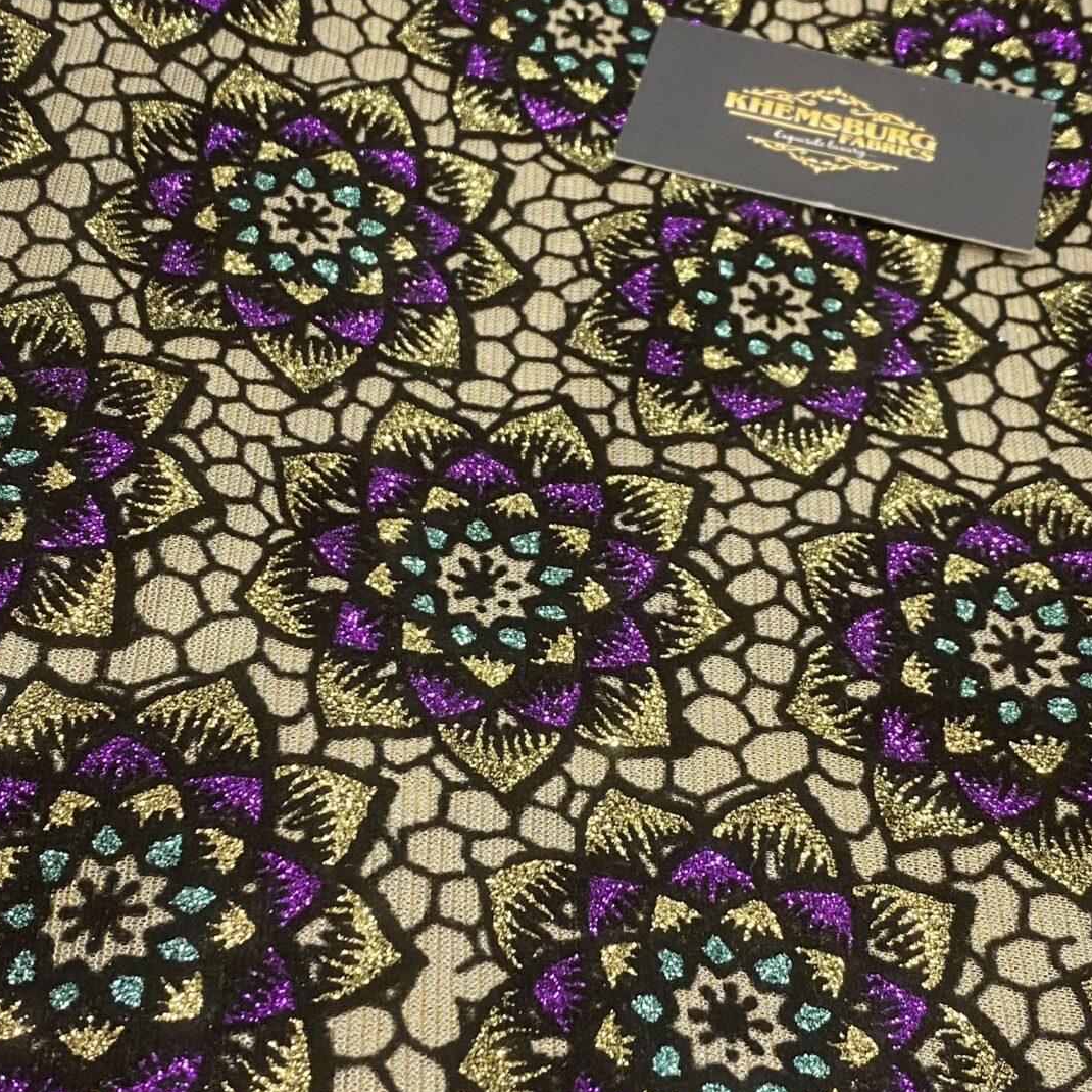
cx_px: 557
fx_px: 1963
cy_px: 598
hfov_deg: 31.1
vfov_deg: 31.1
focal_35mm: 55
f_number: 1.8
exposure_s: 1/50
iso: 80
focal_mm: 4.25
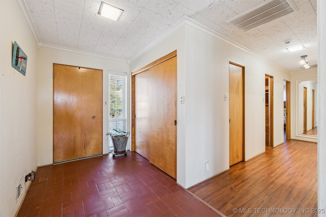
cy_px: 108
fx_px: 136
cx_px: 163
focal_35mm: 15
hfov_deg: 100.4
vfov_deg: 77.3
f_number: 6.3
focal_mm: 10
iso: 200
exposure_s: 1/13
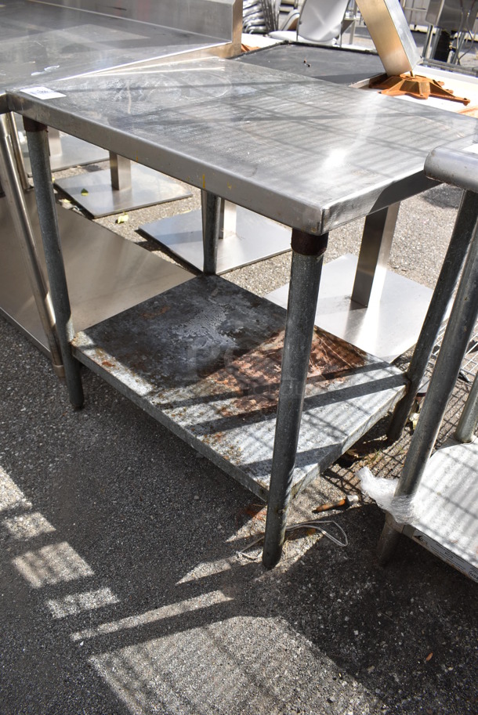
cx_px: 239
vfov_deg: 67.3
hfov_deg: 48.0
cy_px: 358
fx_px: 537
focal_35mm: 27
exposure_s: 1/400
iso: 200
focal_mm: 18
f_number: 7.1
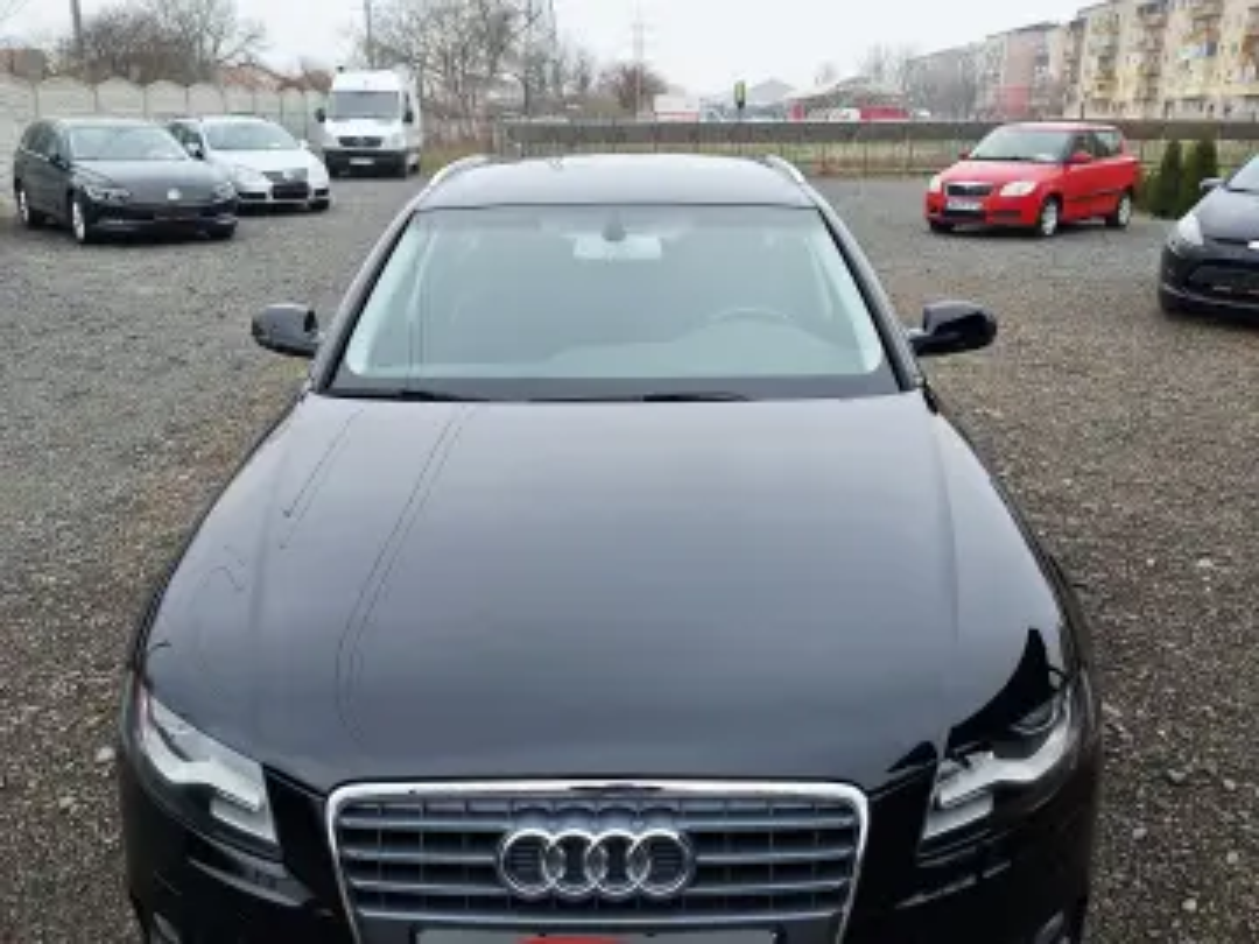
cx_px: 630
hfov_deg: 73.9
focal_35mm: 23
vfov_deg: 58.9
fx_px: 837
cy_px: 472
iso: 40
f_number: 1.8
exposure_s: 1/639
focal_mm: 5.54
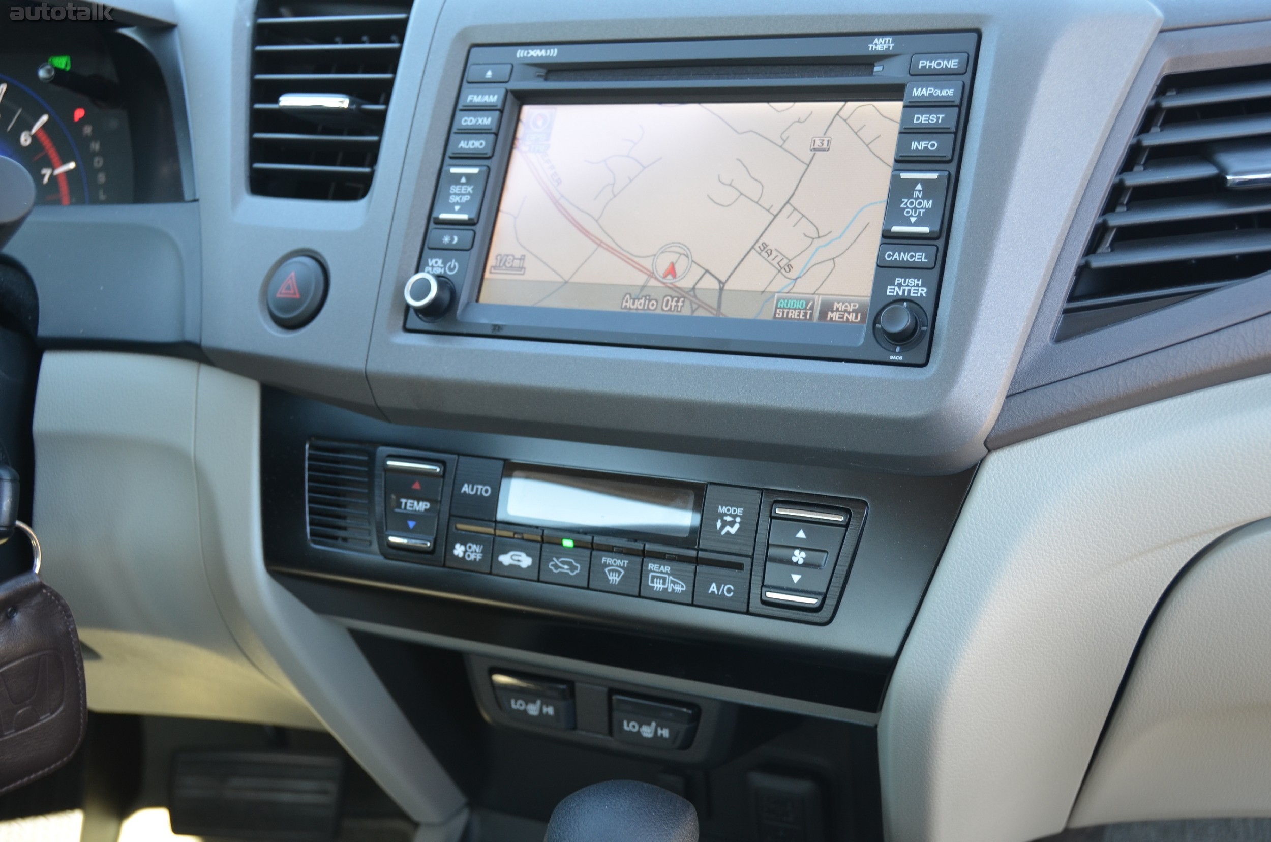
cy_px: 421
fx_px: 1533
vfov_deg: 30.7
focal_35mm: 44
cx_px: 636
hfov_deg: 45.0
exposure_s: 1/80
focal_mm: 29
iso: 400
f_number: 4.5
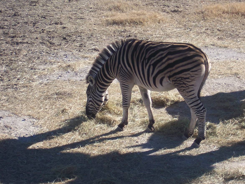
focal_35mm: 180
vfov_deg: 8.2
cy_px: 75
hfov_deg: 11.0
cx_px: 150
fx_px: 1274
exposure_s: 1/350
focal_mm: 22
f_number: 4.8
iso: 80
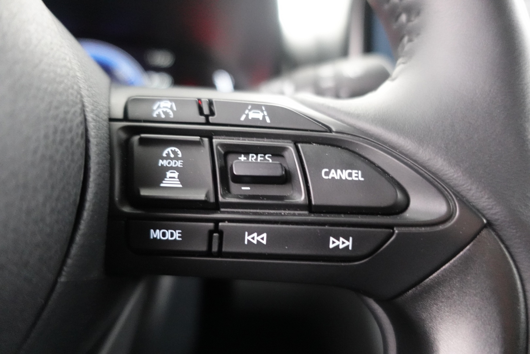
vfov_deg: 53.1
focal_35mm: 24
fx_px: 353
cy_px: 177
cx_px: 265
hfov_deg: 73.7
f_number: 1.8
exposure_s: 1/20
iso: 3200
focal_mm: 9.4
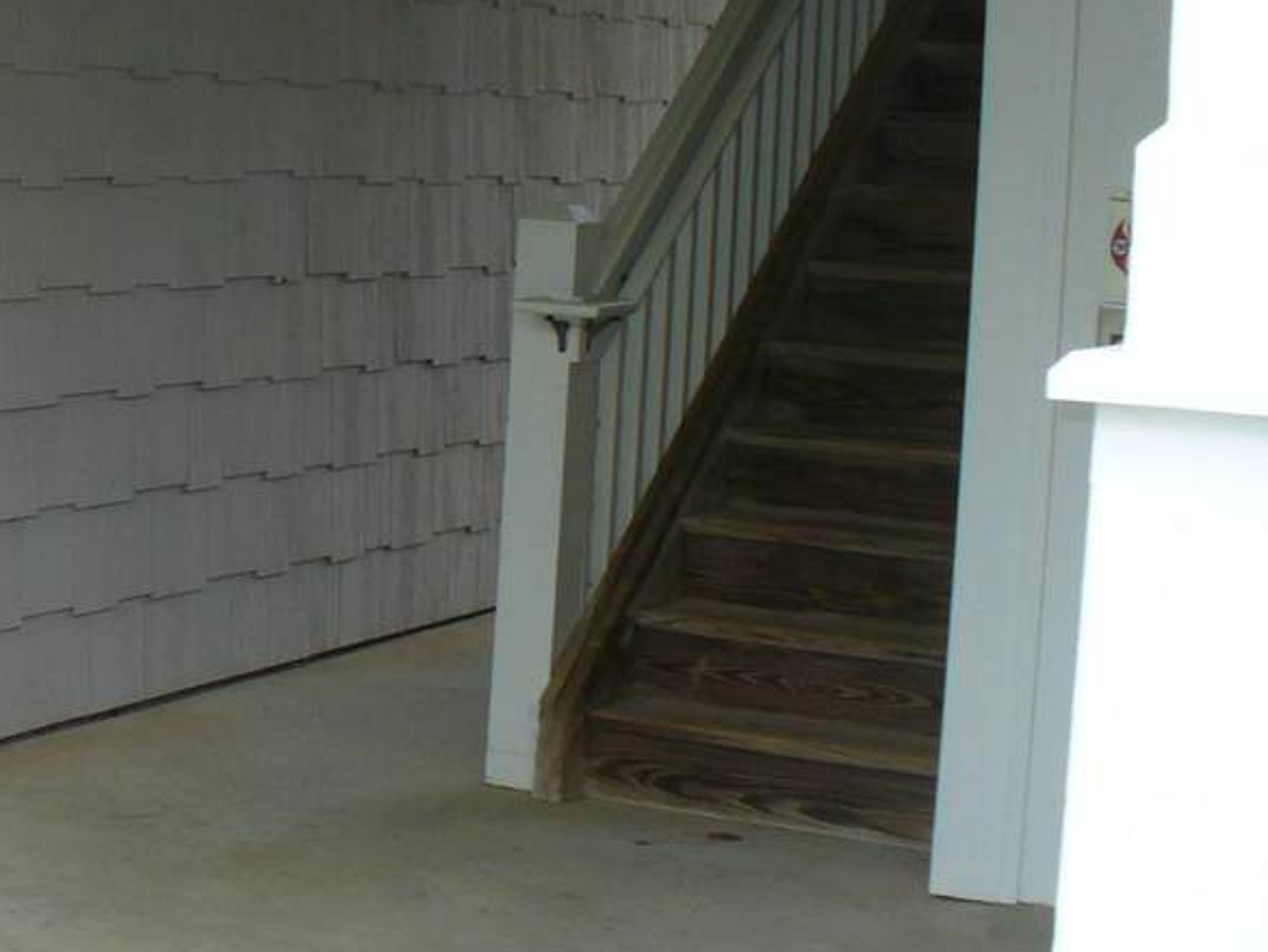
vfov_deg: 18.2
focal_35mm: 81
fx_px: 2968
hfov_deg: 23.2
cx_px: 28
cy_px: 410
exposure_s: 1/125
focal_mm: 6.1
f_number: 2.8
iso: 80
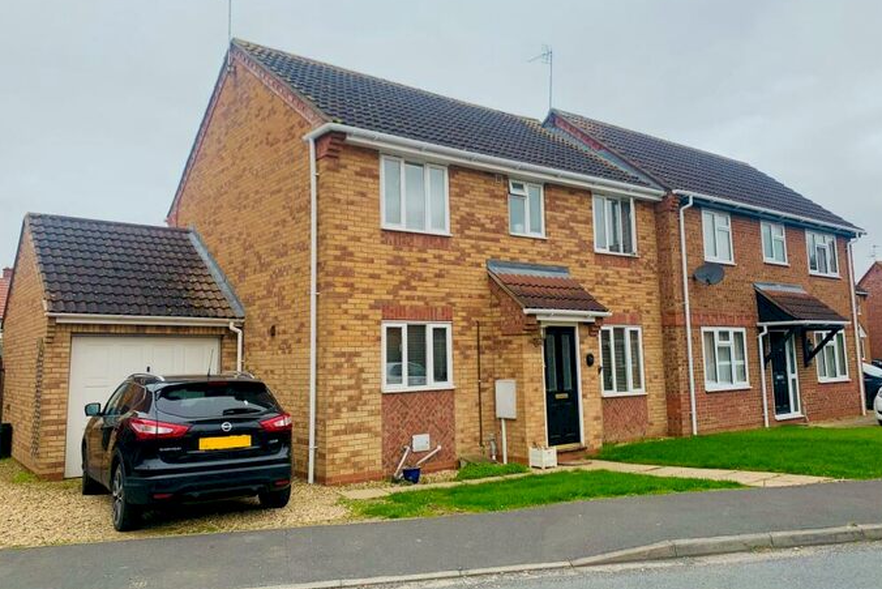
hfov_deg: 65.4
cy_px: 283
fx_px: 686
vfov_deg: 46.4
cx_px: 455
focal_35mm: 28
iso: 25
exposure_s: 1/1043
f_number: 1.8
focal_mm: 4.25
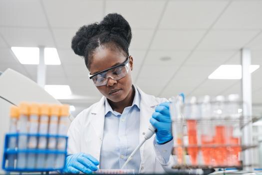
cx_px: 131
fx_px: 313
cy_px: 88
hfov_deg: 45.4
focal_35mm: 43
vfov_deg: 31.2
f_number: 3.5
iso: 640
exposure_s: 1/100
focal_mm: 43
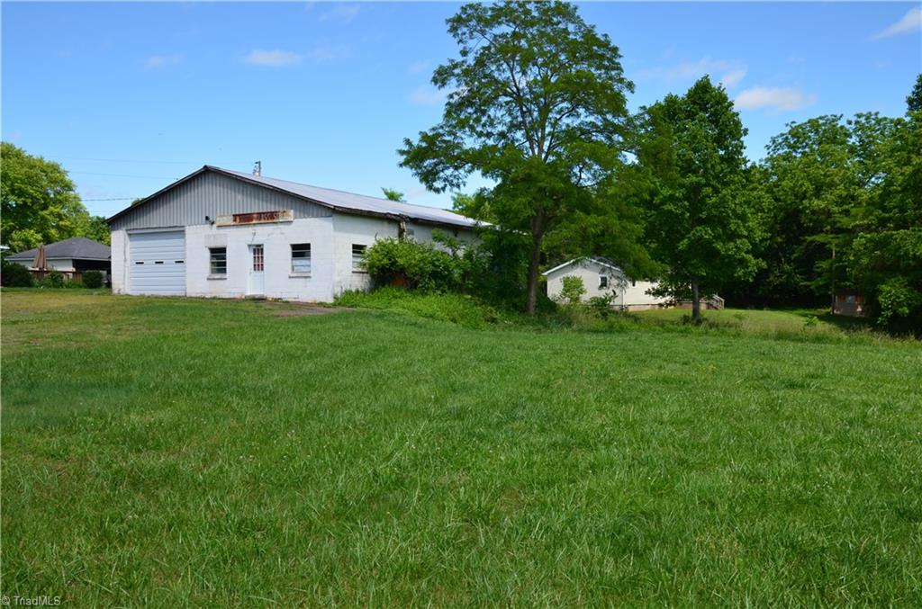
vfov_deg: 43.4
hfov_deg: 62.1
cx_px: 461
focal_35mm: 30
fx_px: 766
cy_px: 304
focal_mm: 20
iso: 180
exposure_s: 1/125
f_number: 11
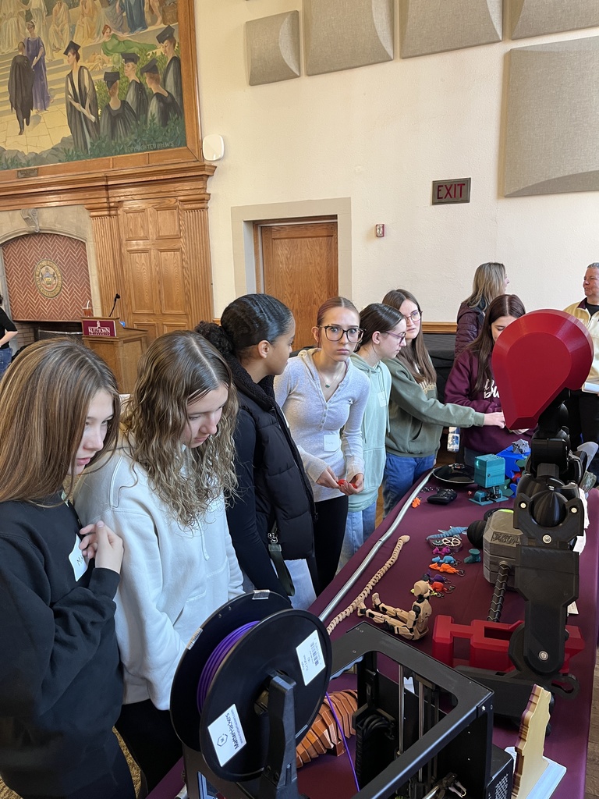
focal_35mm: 26
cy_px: 400
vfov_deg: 67.3
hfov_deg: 53.1
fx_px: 600
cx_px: 300
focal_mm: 5.1
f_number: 1.6
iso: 125
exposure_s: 1/66
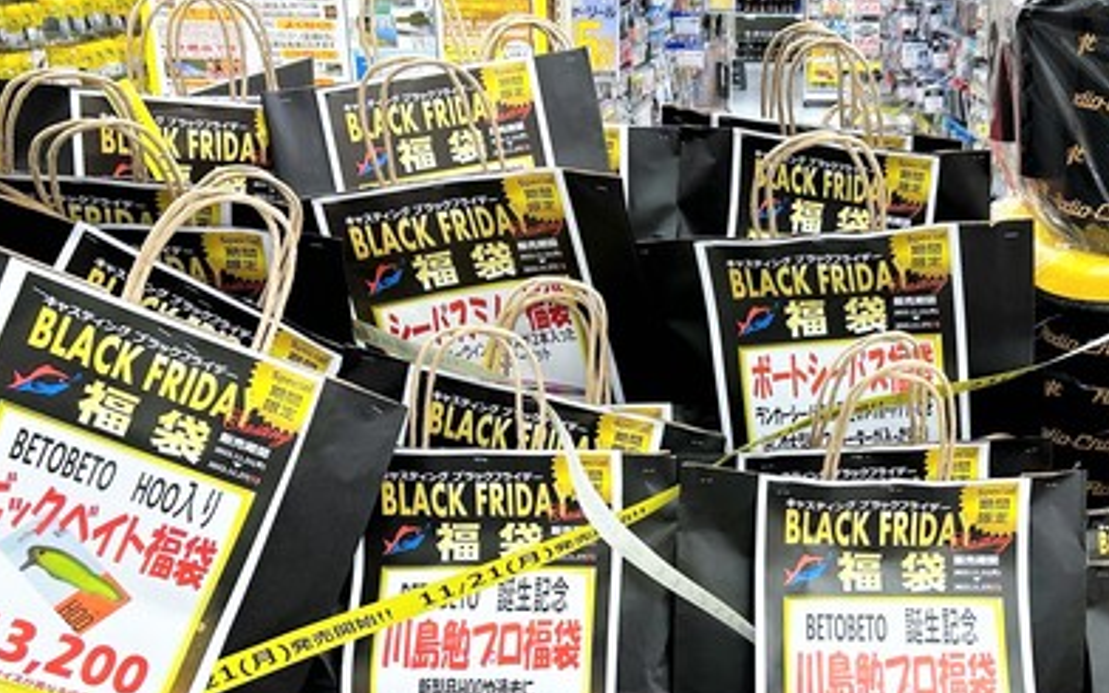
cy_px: 554
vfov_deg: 28.0
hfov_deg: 43.6
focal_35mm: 45
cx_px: 761
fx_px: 1360
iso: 64
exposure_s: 1/100
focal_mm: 5.7
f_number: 1.5
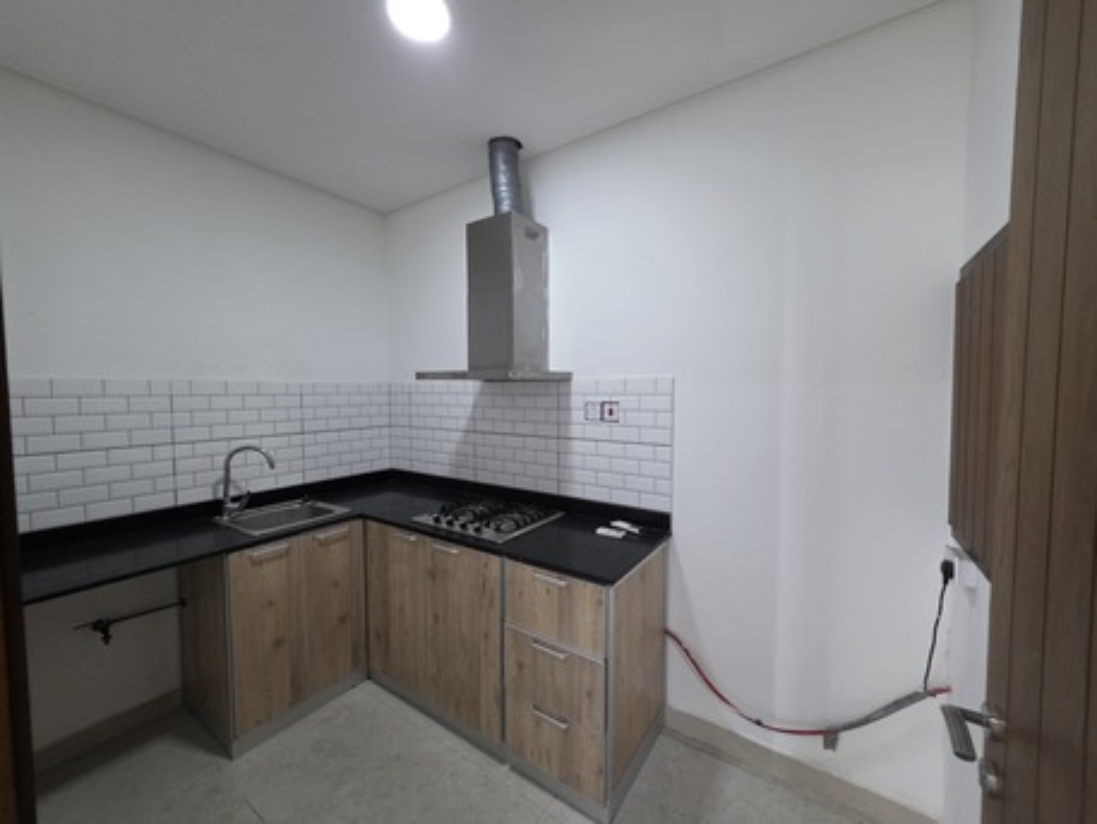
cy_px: 412
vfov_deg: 89.9
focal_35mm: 13
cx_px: 548
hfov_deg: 106.2
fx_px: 412
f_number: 1.9
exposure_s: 1/50
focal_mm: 2.2
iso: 500
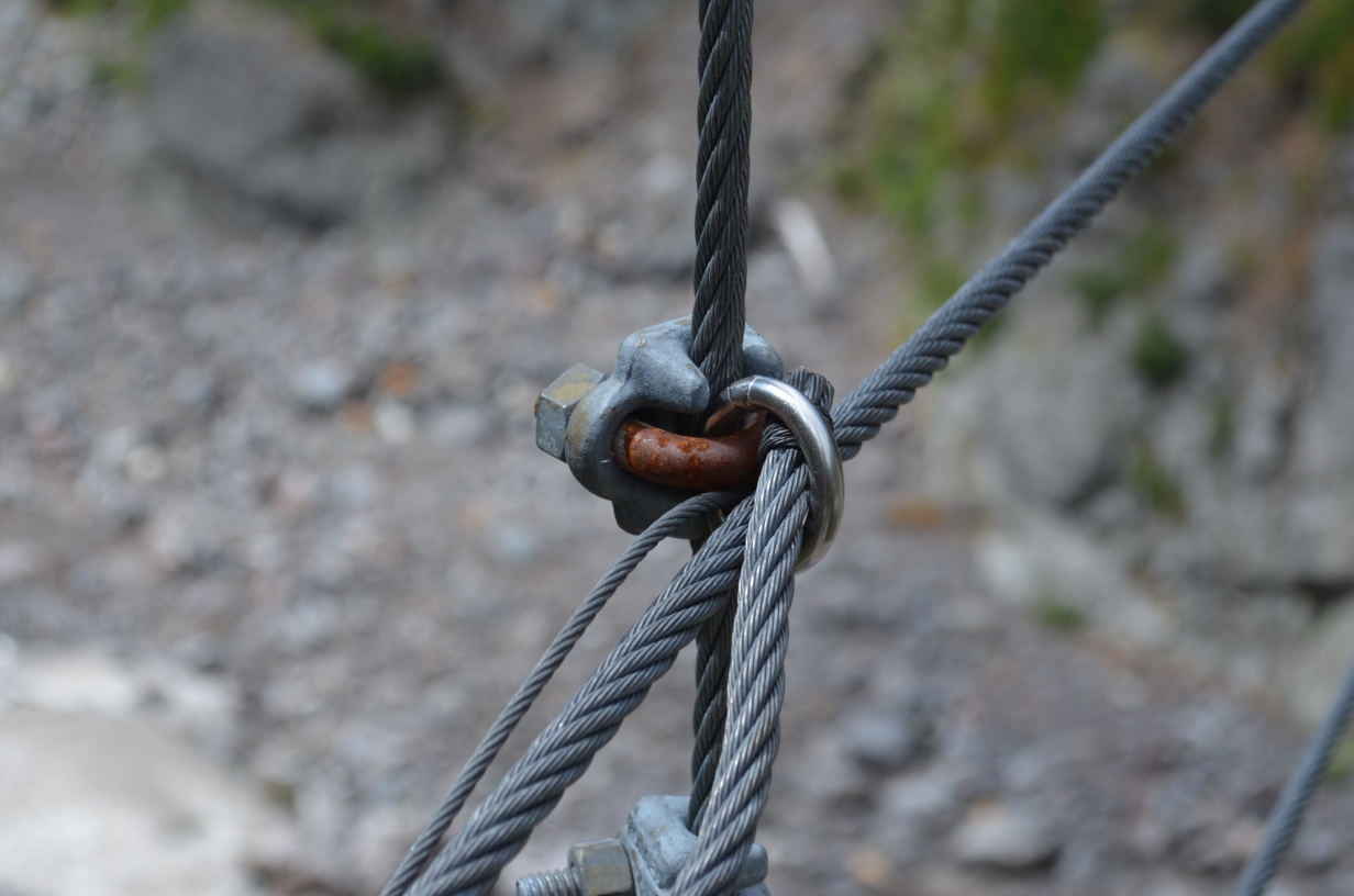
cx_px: 677
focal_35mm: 82
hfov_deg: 24.7
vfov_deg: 16.5
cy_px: 448
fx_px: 3096
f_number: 8
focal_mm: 55
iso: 125
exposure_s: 1/250
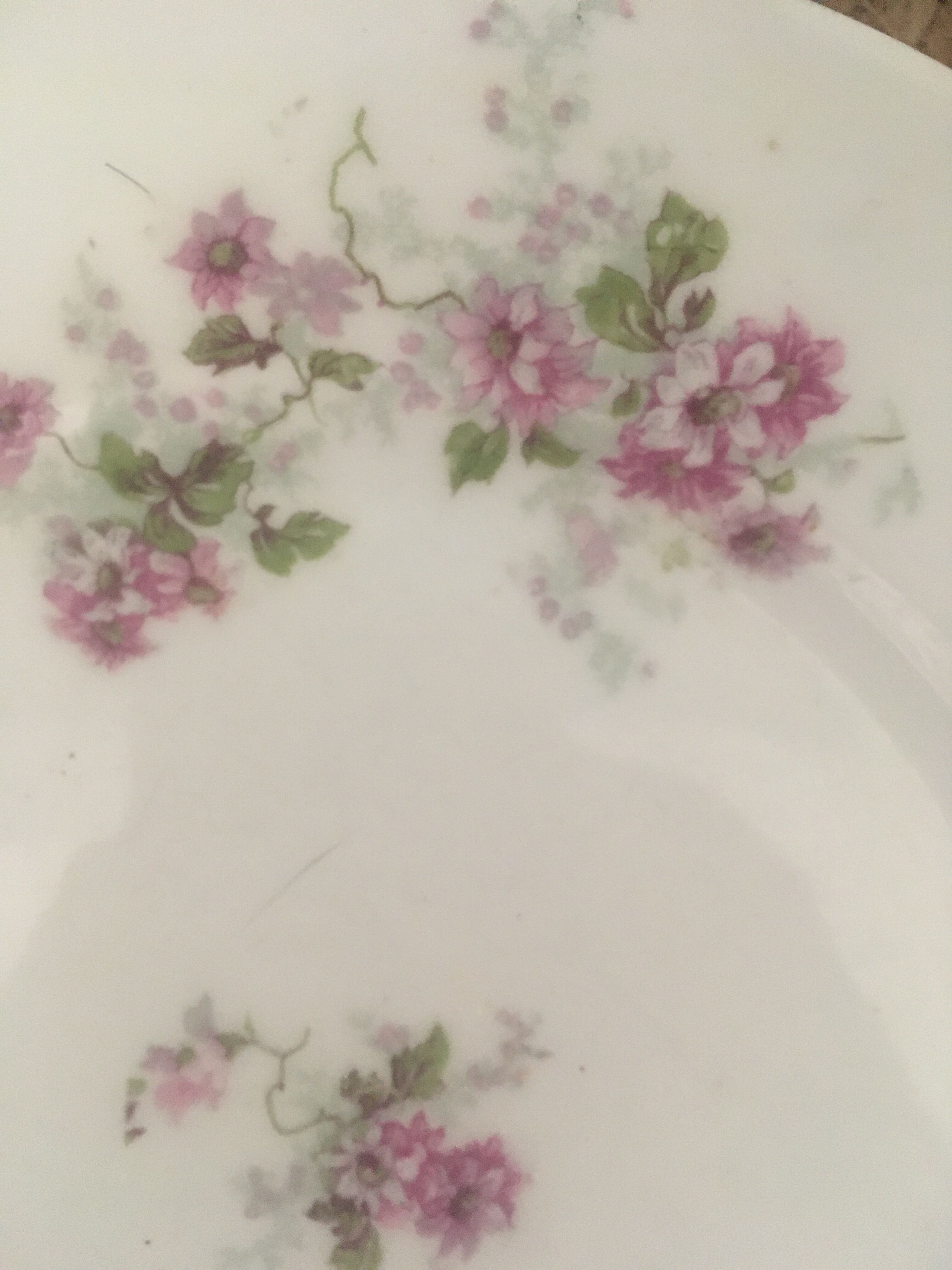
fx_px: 1063
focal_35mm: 29
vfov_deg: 61.7
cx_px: 476
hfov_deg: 48.2
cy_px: 635
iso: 200
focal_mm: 4.15
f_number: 2.2
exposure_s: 1/25
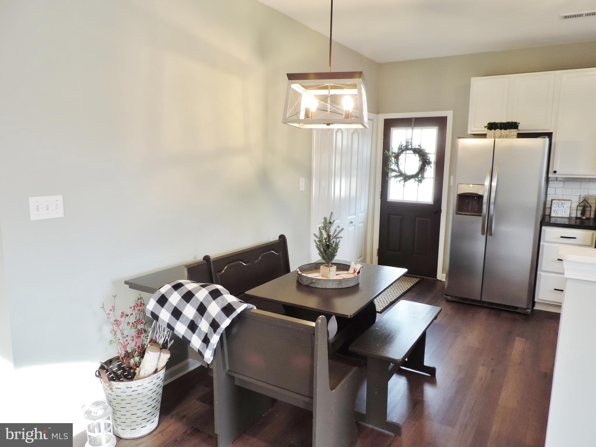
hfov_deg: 71.6
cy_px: 224
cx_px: 298
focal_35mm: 24
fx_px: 413
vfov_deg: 56.8
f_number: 3
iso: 140
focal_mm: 4.3
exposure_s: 1/30
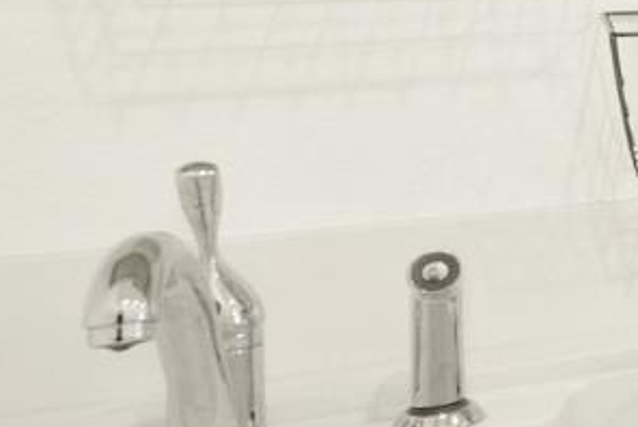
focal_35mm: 71
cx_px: 1504
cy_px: -54
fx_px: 1259
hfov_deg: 15.5
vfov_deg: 18.4
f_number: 14
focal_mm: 14
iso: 100
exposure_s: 1/2
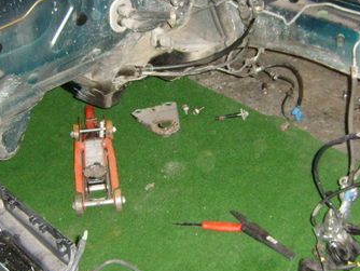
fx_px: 697
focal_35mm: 67
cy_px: 114
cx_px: 172
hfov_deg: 28.9
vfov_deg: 21.9
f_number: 2.8
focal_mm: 5.95
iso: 218
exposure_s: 1/30
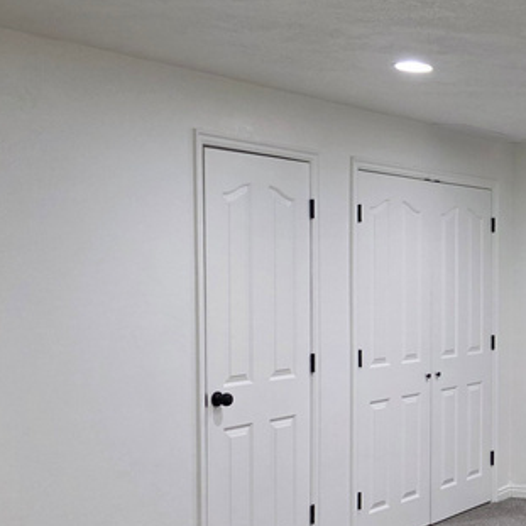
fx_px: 1152
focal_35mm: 67
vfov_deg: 25.6
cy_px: 343
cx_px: 792
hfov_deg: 21.5
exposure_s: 1/120
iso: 320
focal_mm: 6.3
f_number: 1.7
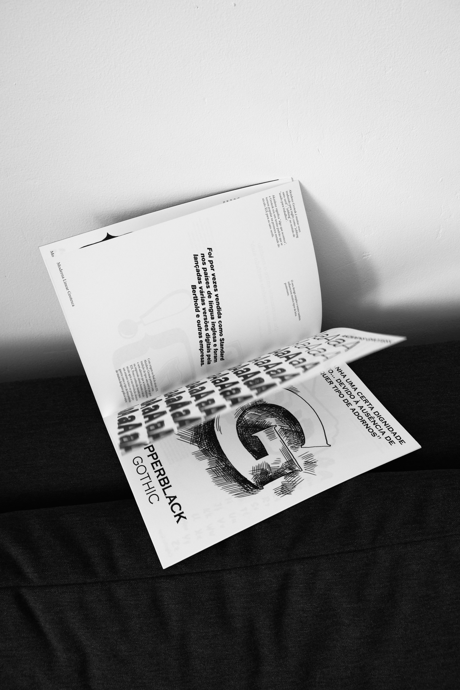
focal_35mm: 32
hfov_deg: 41.1
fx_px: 613
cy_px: 345
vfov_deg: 58.7
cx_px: 230
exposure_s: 1/180
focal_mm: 21.4
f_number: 6.4
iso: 2000
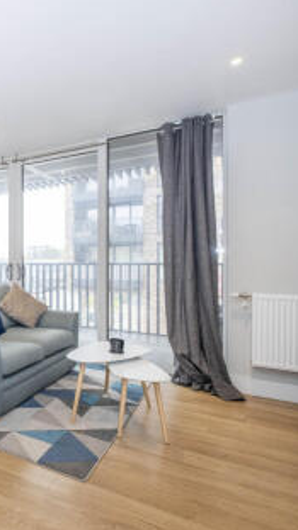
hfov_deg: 35.0
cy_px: 262
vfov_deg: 76.3
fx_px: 338
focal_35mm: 24
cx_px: -78
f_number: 6.4
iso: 500
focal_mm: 10
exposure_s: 1/30
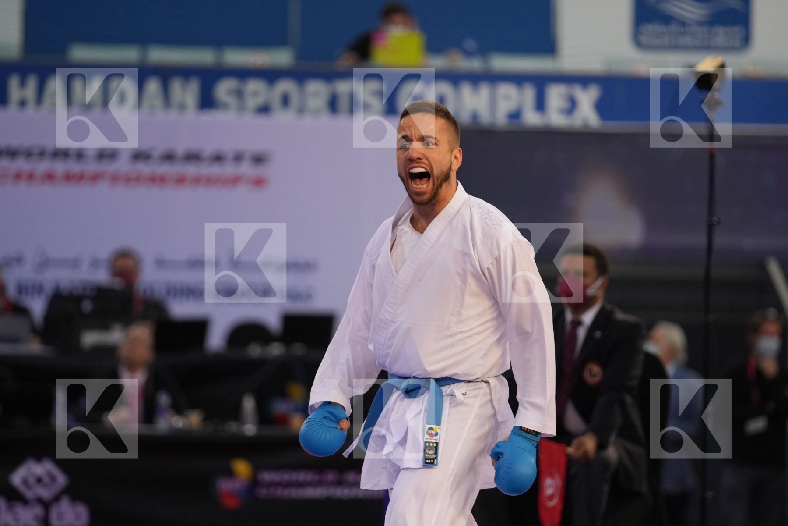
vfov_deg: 4.6
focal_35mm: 300
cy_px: 263
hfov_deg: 6.9
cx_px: 394
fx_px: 6566
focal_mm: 200
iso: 1600
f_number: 2.8
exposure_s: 1/1000
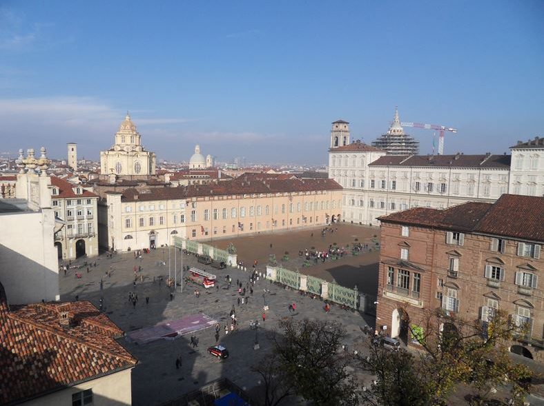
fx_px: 377
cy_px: 203
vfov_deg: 56.7
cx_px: 272
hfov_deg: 71.7
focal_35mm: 24
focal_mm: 4.2
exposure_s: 1/350
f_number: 7.5
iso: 80
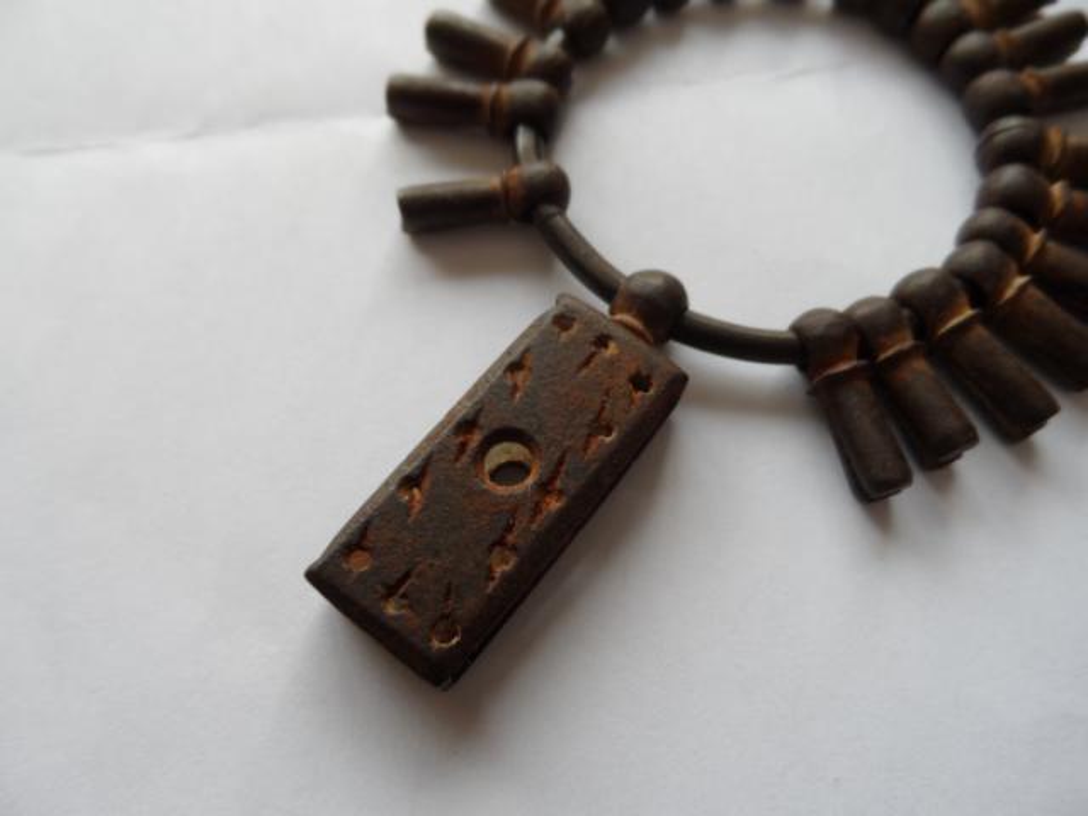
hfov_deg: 71.6
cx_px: 544
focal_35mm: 24
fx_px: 754
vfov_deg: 56.8
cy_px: 408
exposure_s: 1/30
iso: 120
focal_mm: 4
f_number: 3.2
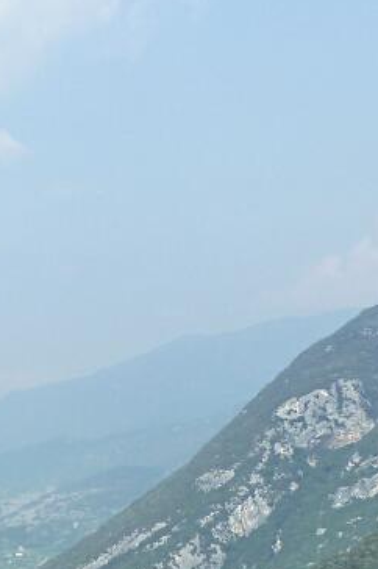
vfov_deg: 13.4
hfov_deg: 8.8
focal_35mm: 151
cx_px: -228
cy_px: 619
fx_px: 2383
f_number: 4.5
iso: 125
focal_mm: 7.3
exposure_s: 1/400
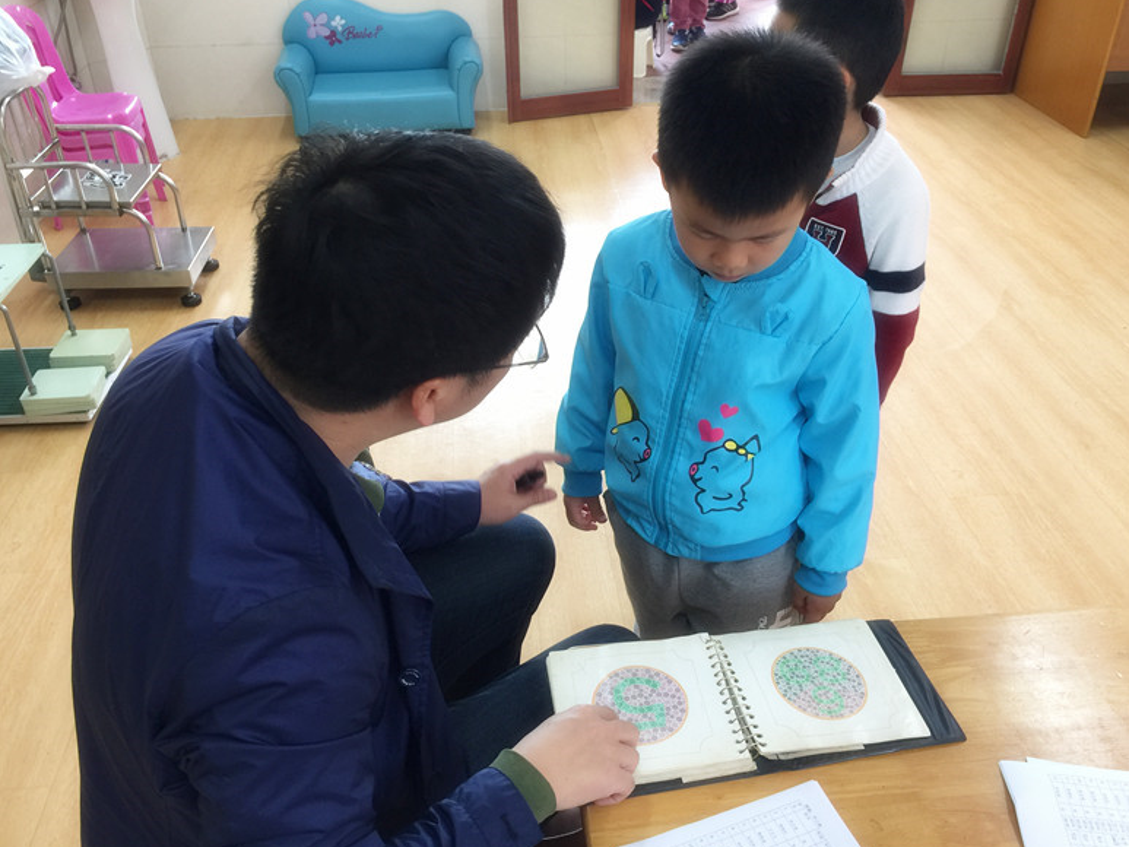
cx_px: 549
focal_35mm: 30
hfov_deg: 59.9
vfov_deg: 46.8
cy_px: 418
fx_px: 979
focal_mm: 4.15
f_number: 2.2
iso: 50
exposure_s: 1/17
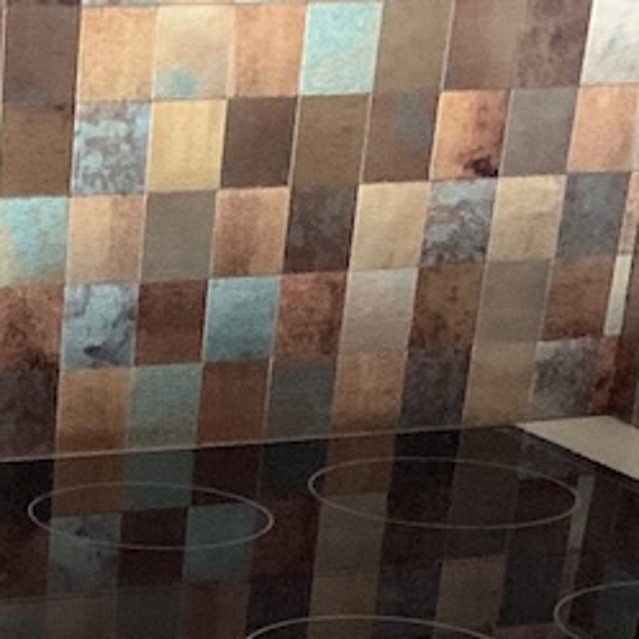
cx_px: -167
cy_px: 1649
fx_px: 2569
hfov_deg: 13.7
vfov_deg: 11.2
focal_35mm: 123
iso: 640
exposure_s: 1/30
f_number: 1.8
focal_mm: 4.25
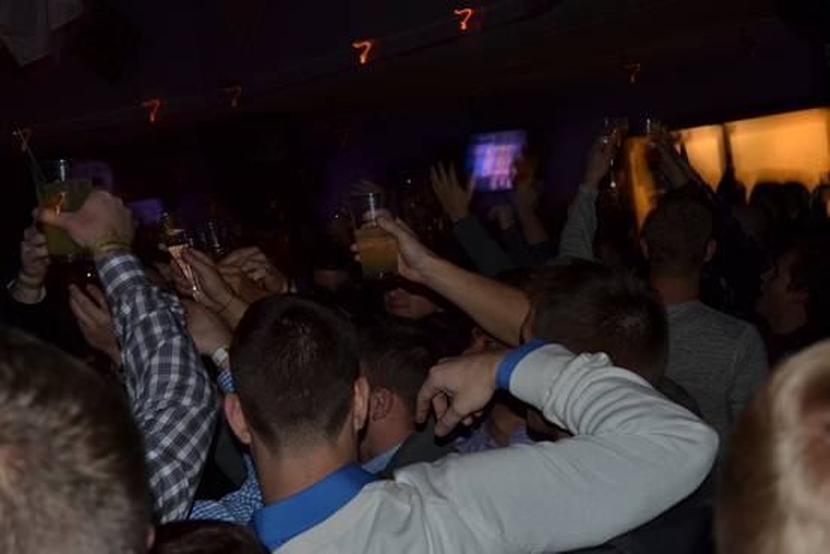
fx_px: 1176
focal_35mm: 51
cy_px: 277
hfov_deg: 38.9
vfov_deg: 26.5
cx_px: 415
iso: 200
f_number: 5
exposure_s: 1/4
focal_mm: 34
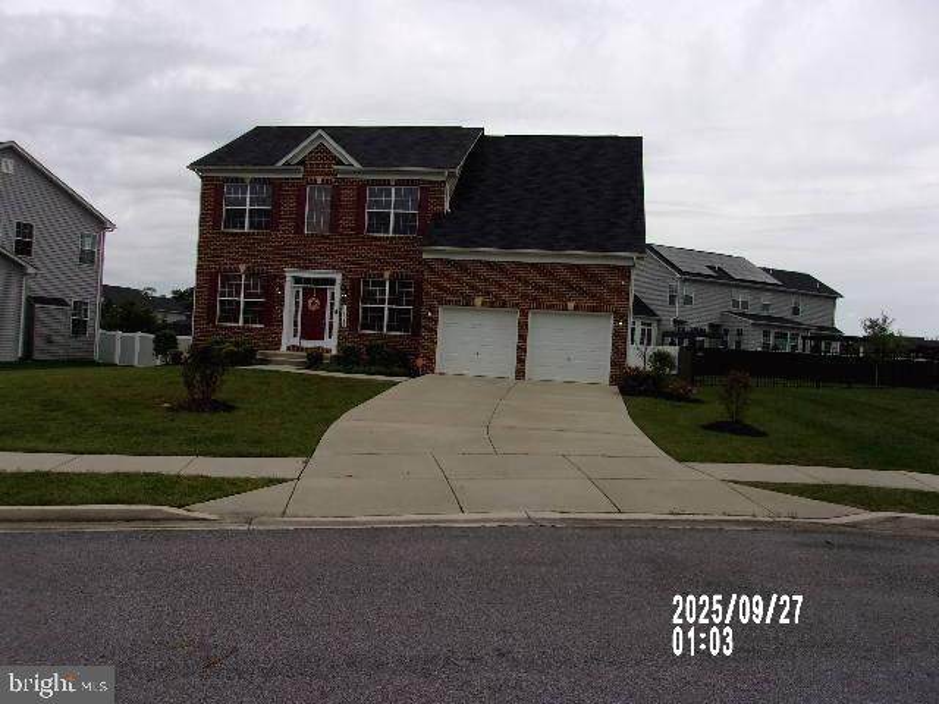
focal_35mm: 27
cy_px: 352
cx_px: 470
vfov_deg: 51.4
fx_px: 732
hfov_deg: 65.3
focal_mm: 4.9
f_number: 10.4
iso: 125
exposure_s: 1/180
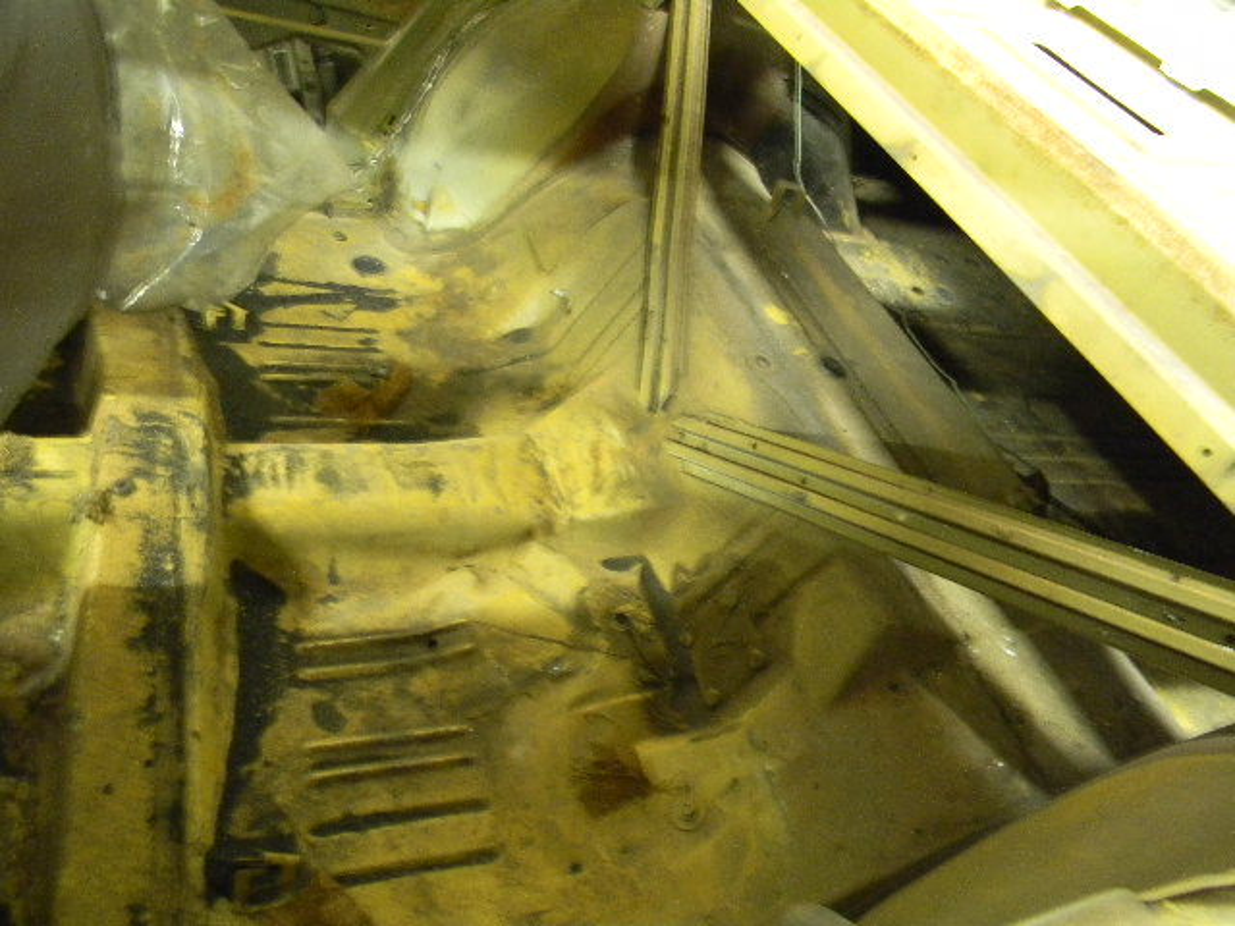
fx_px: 999
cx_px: 618
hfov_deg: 63.4
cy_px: 463
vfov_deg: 49.7
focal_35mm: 28
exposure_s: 1/1.1
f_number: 3.5
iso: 551
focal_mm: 5
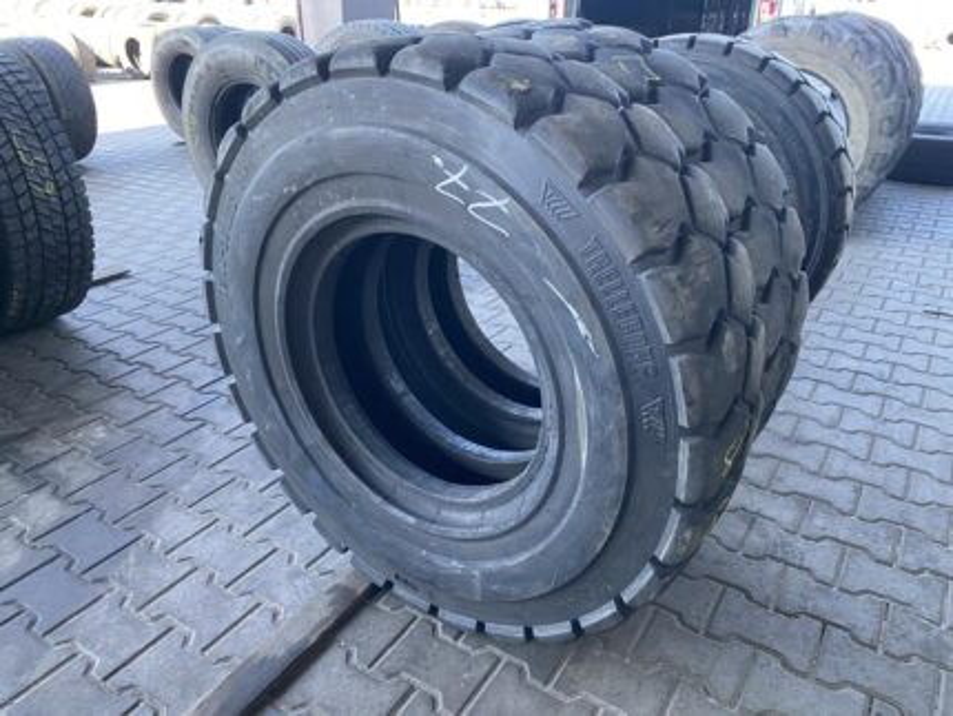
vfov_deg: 53.1
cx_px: 476
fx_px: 716
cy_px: 358
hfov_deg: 67.3
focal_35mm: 26
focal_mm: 4.25
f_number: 1.8
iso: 125
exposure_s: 1/94
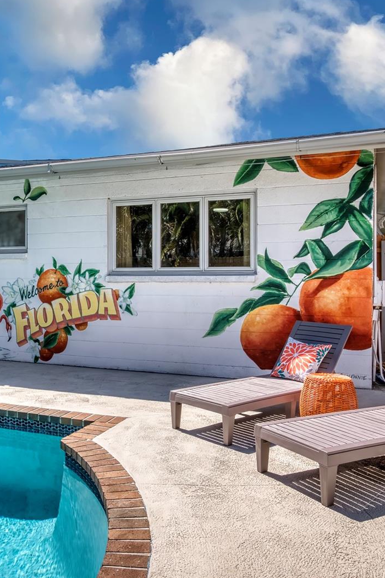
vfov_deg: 58.7
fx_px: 513
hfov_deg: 40.9
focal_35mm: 32
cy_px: 288
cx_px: 147
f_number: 13
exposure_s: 1/90
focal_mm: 14
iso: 100
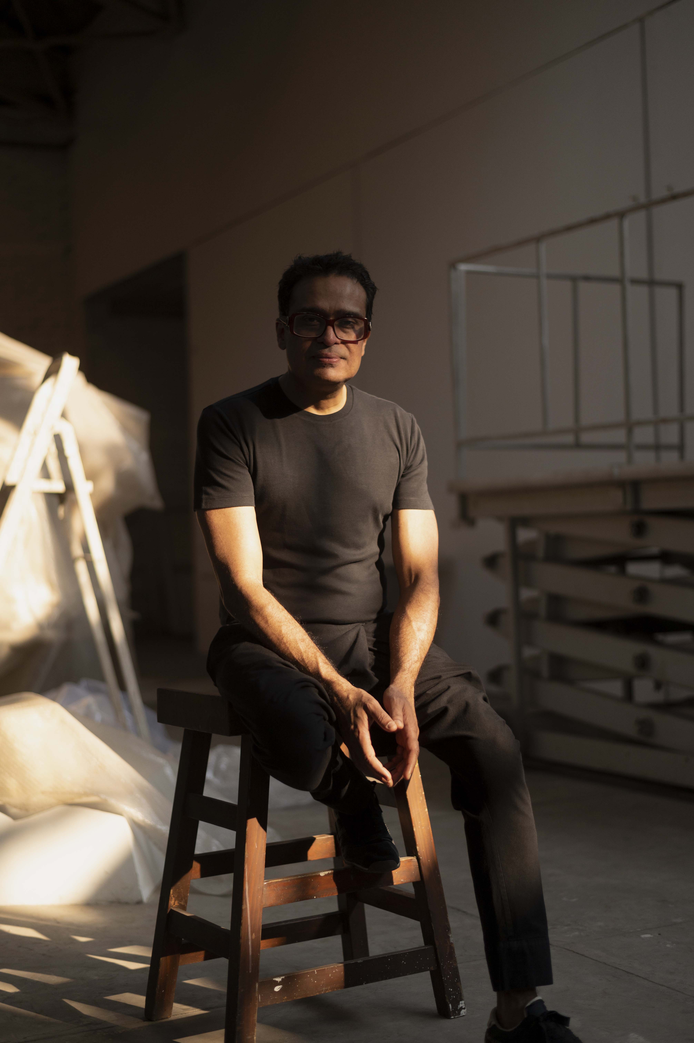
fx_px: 1448
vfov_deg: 39.6
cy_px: 522
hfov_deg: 27.0
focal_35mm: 50
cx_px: 347
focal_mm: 50
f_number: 1.8
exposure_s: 1/1600
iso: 640
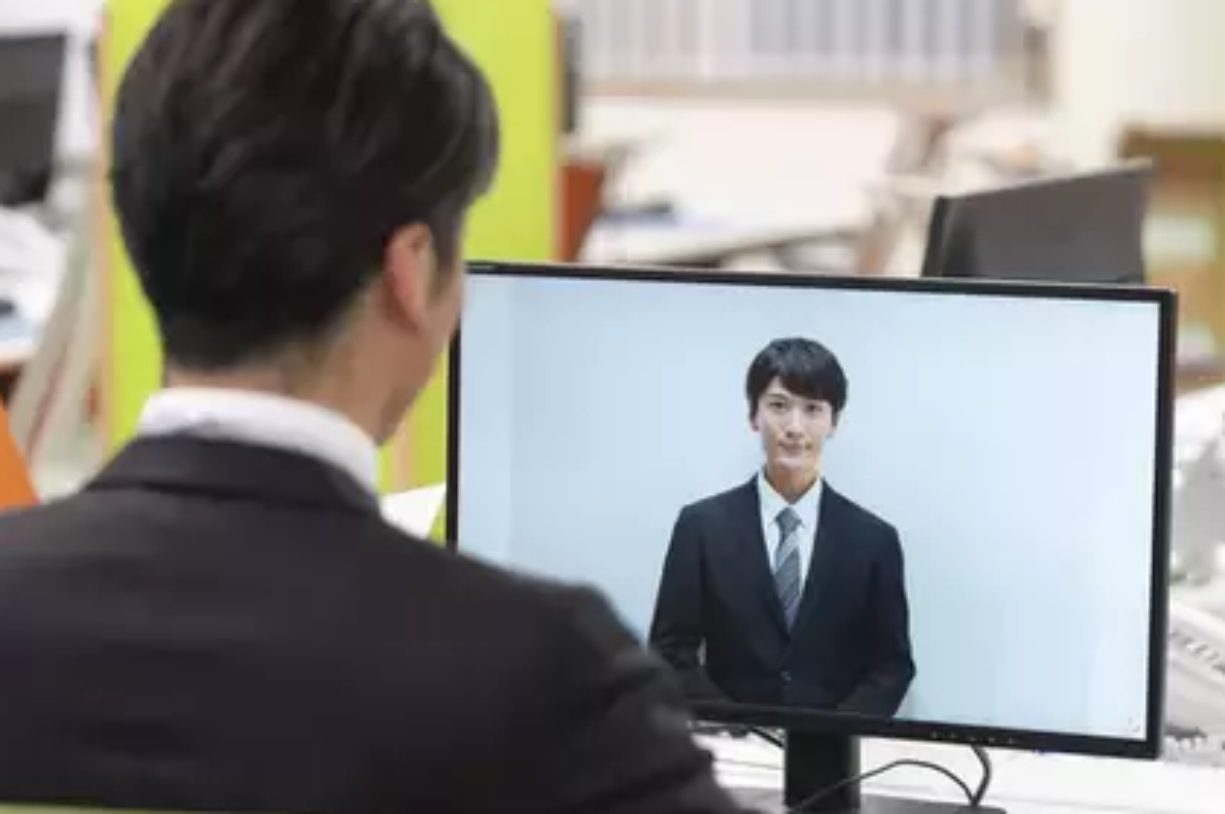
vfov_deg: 10.5
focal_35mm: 130
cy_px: 527
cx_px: 580
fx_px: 4418
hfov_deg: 15.8
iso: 800
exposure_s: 1/200
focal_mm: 91
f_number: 2.8
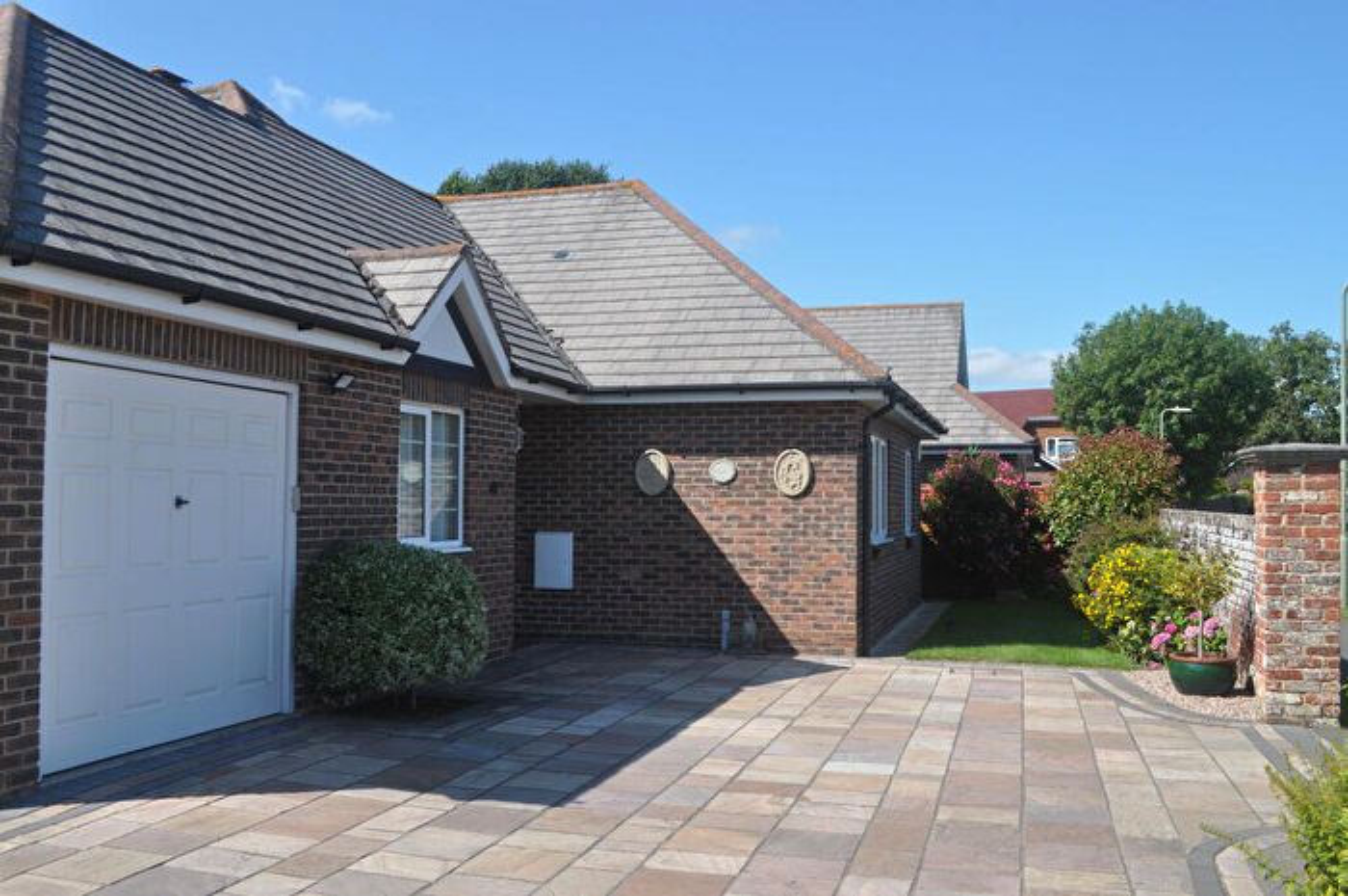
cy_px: 448
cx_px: 674
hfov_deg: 57.3
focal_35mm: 33
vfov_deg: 39.9
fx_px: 1234
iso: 250
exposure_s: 1/400
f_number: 10
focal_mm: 22
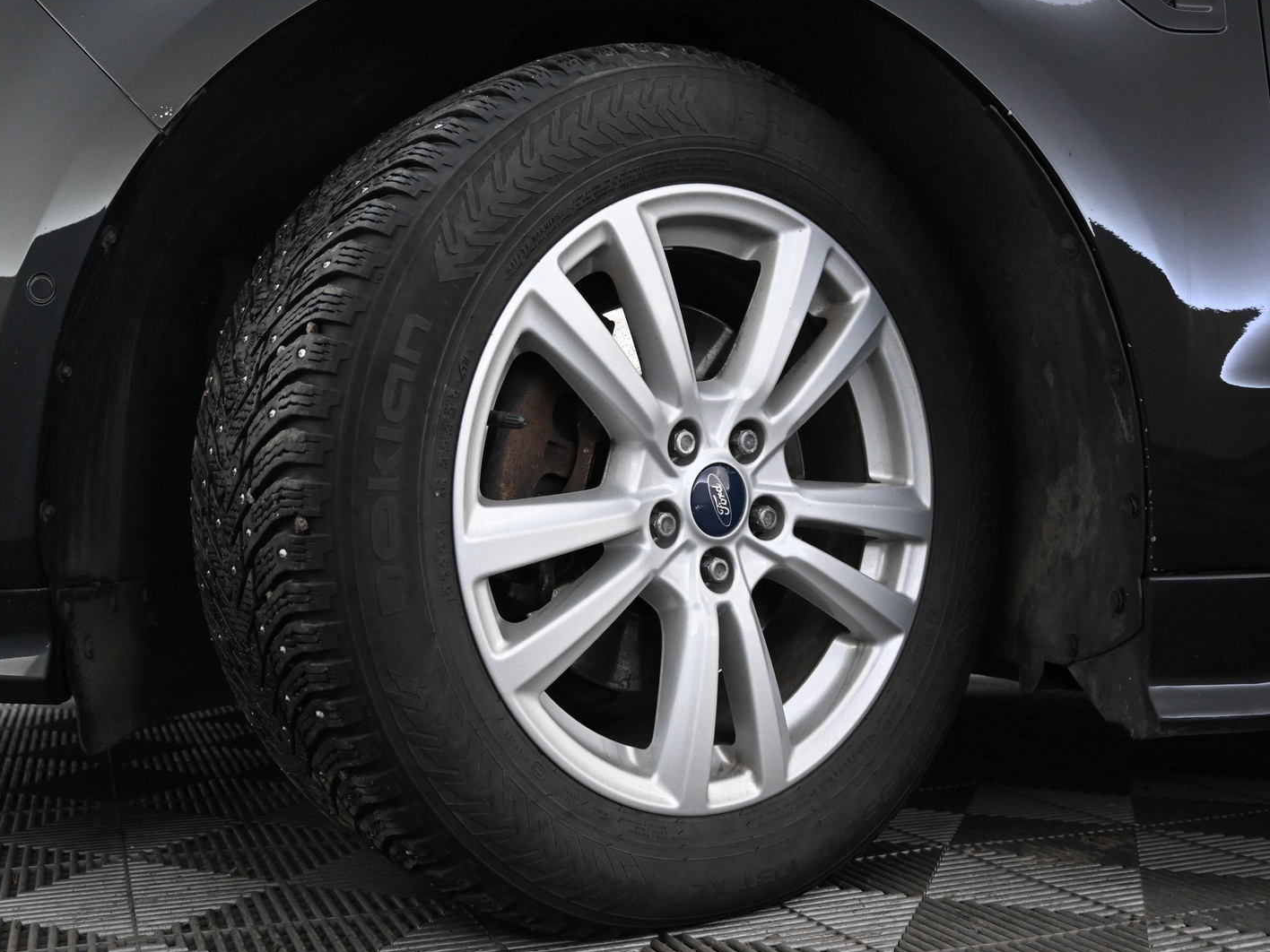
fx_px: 1241
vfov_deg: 42.0
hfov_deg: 54.2
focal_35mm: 34
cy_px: 480
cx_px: 619
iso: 2200
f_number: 3.8
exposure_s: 1/30
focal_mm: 20.5
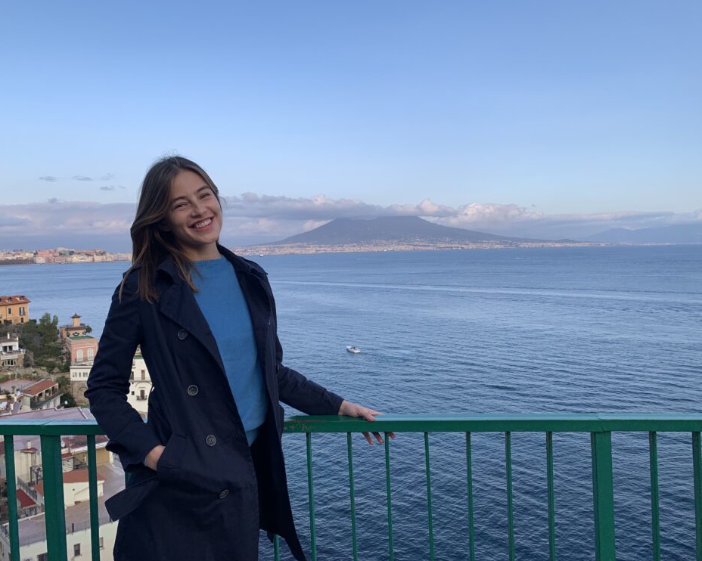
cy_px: 276
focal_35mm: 28
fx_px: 582
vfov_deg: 51.5
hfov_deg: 62.1
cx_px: 325
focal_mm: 4.25
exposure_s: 1/457
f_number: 1.8
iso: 25
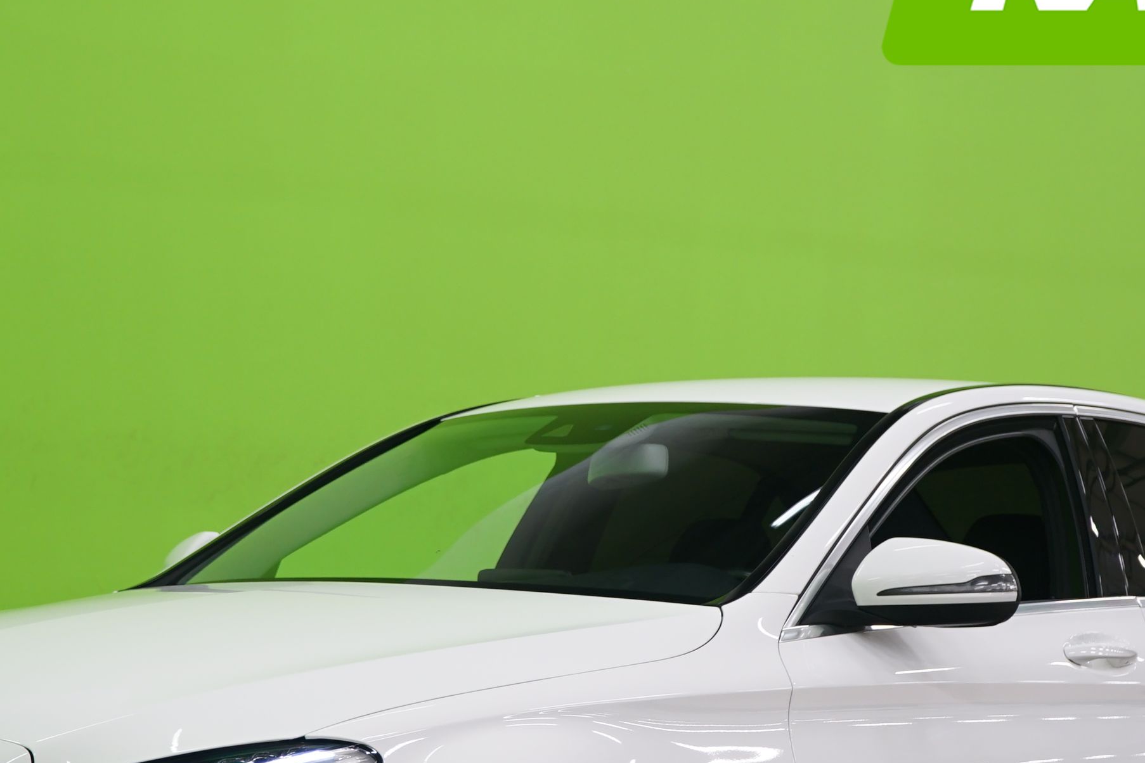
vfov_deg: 12.5
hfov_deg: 18.8
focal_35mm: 109
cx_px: 568
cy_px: 603
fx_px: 3467
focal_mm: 50
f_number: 4.5
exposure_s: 1/13
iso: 400
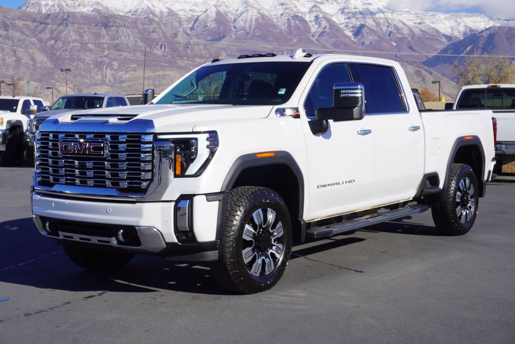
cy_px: 172
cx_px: 258
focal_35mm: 54
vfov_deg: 25.1
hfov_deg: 36.9
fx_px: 773
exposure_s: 1/200
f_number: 11
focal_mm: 36
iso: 100
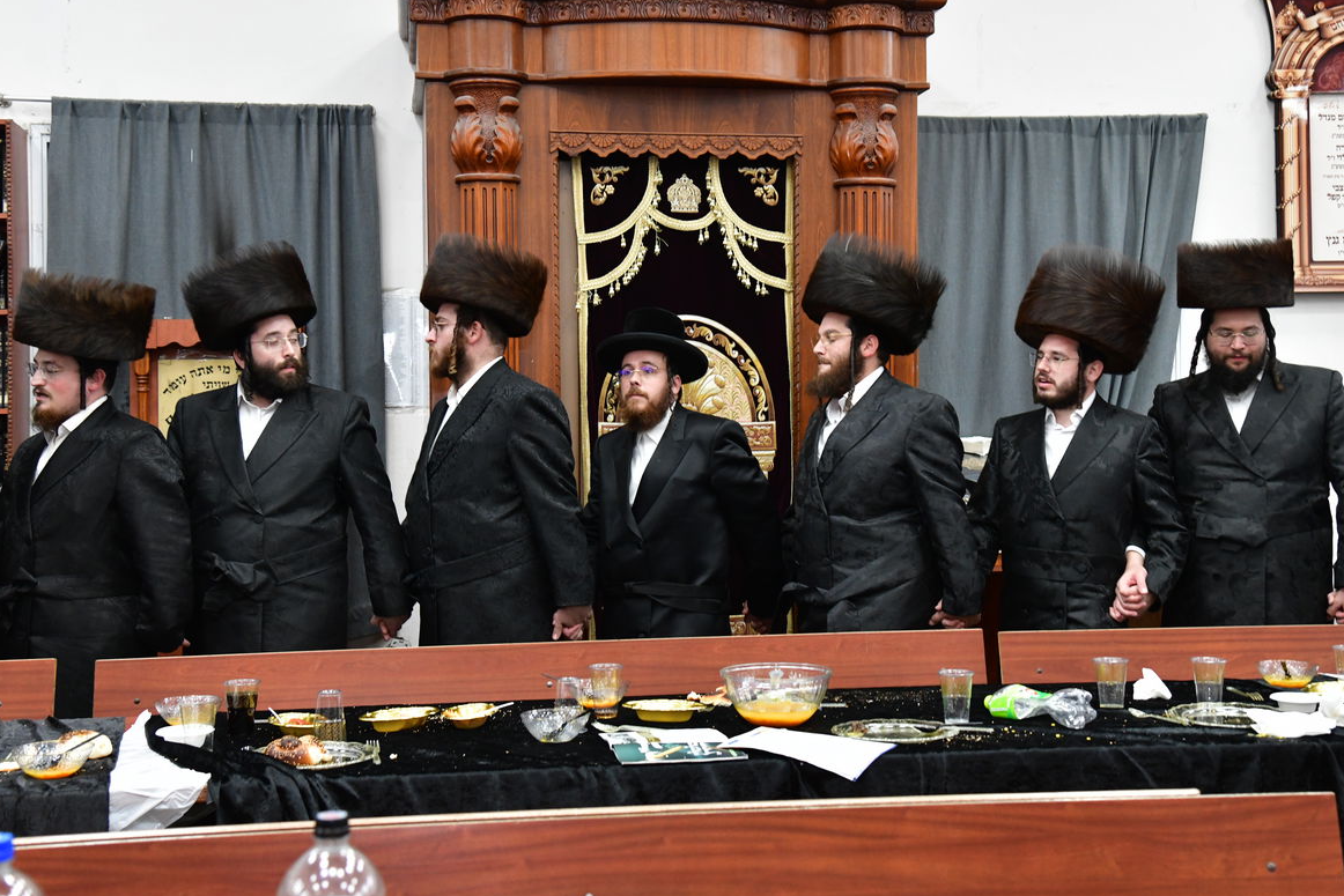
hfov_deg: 37.5
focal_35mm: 53
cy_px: 368
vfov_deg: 25.5
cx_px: 711
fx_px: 1979
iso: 2500
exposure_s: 1/100
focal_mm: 44
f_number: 5.6
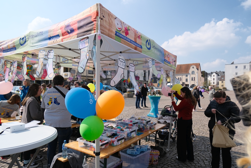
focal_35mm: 24
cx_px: 126
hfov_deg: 73.7
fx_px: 167
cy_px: 84
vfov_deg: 53.1
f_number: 4.5
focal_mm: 16.1
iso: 400
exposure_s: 1/2000
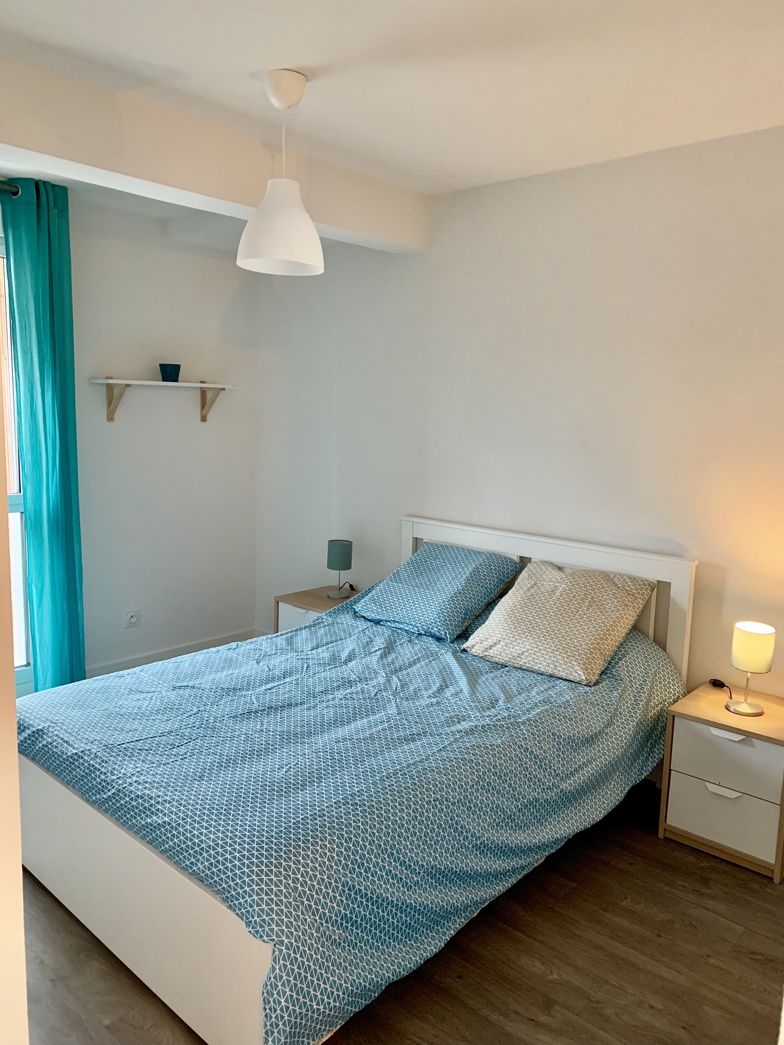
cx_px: 392
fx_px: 785
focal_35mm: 26
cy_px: 522
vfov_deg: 67.3
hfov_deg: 53.1
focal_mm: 4.25
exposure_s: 1/50
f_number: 1.8
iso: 320
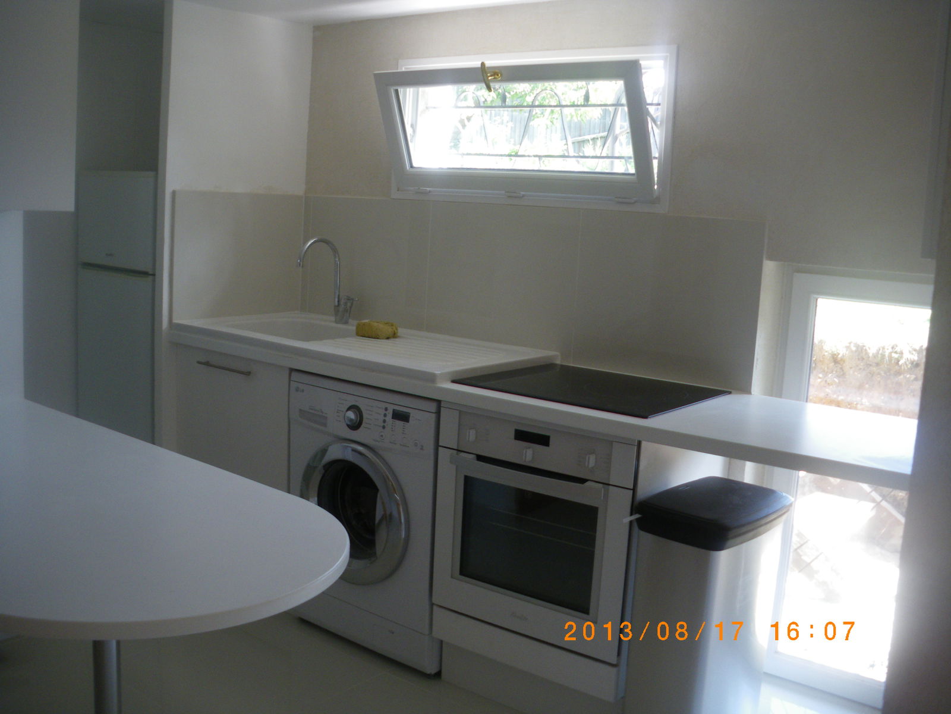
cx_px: 476
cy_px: 357
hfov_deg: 51.4
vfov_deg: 39.7
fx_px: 989
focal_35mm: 36
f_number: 3.5
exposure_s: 1/50
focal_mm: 6.3
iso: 160
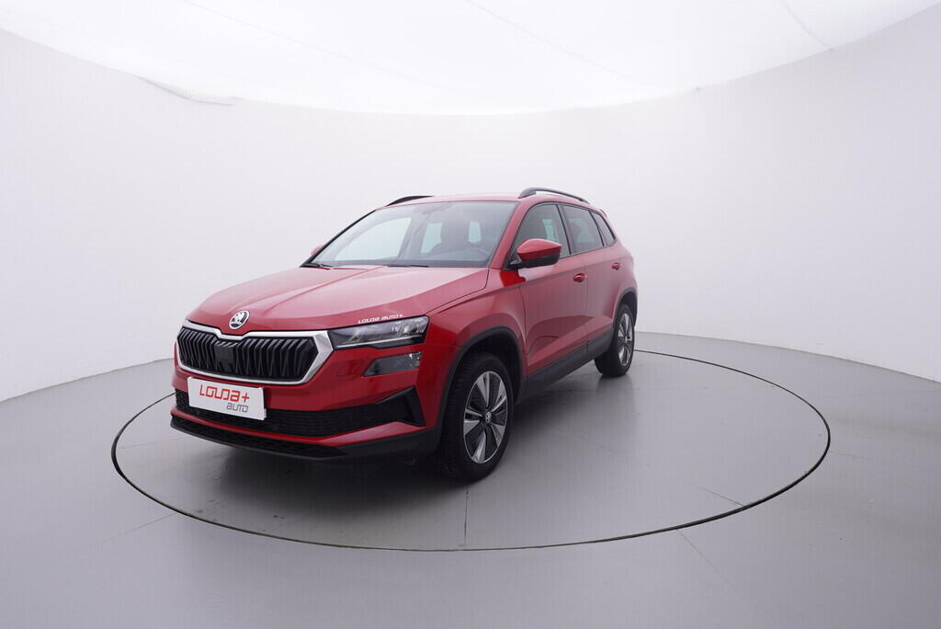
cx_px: 470
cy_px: 314
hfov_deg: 77.3
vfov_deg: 56.2
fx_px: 588
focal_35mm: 22
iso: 200
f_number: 5
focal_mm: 15
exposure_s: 1/80
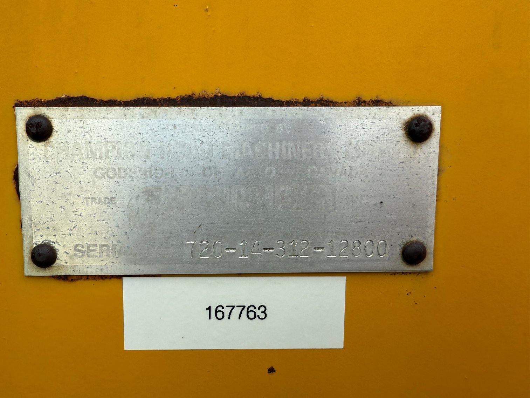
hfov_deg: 71.6
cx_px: 265
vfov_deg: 56.8
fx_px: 367
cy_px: 199
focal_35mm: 24
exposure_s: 1/493
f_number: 2.2
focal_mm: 2.22
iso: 40
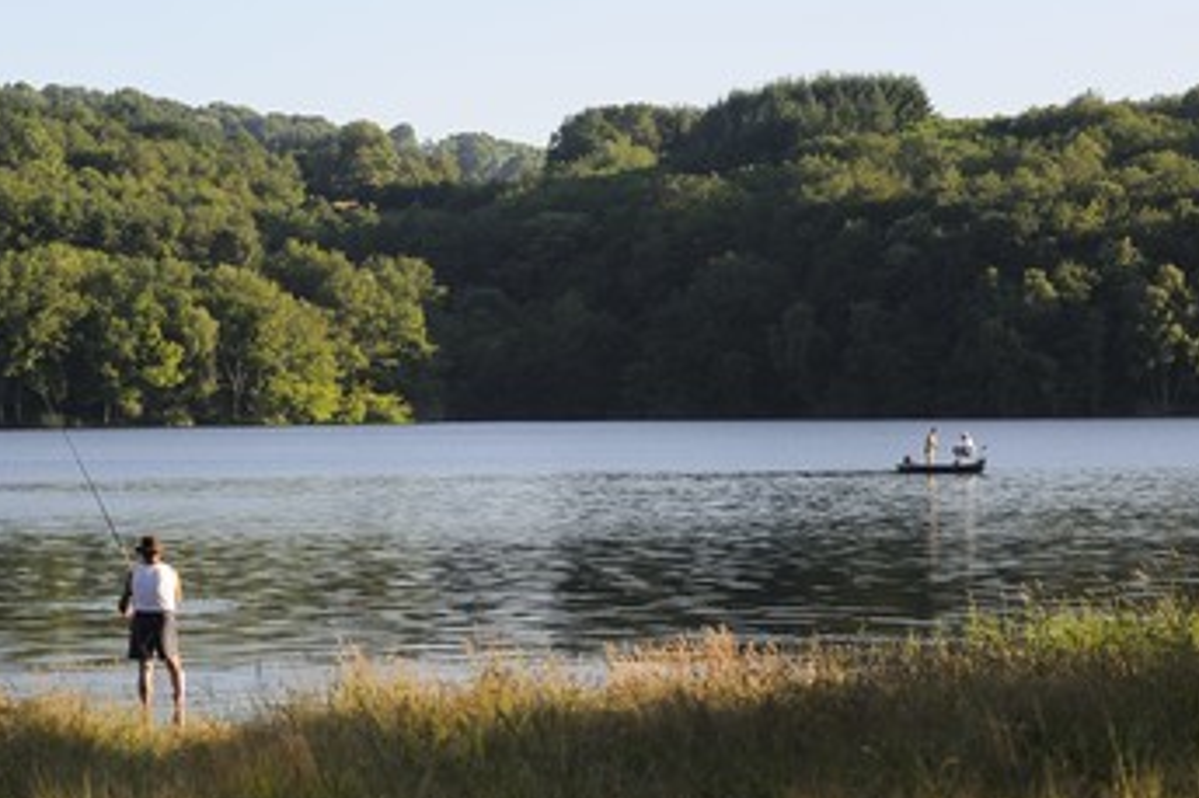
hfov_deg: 12.9
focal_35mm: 159
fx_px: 5293
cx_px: 504
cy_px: 418
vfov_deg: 8.6
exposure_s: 1/125
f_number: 9
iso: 200
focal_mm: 130
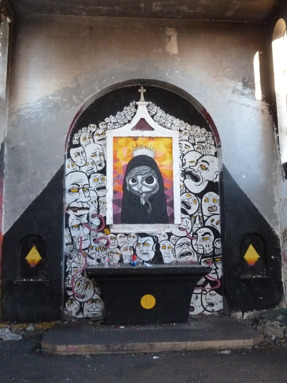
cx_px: 144
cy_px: 192
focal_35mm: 36
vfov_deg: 51.4
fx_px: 398
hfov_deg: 39.7
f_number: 3.1
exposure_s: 1/50
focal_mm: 6.5
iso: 800
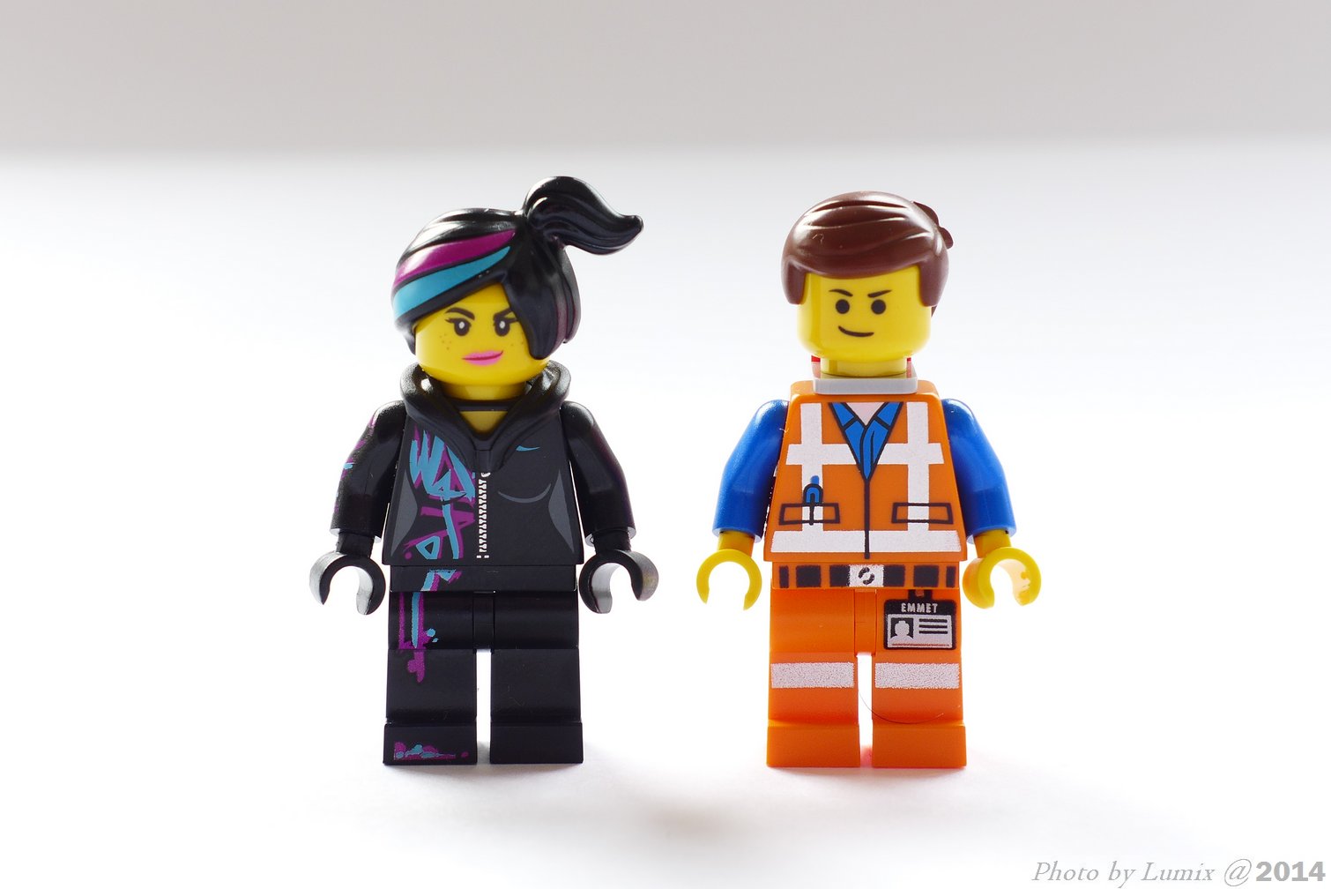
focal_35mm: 70
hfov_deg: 28.8
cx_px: 666
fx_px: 2589
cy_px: 444
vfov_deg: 19.5
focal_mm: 13.7
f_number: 3.5
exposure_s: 1/25
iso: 100
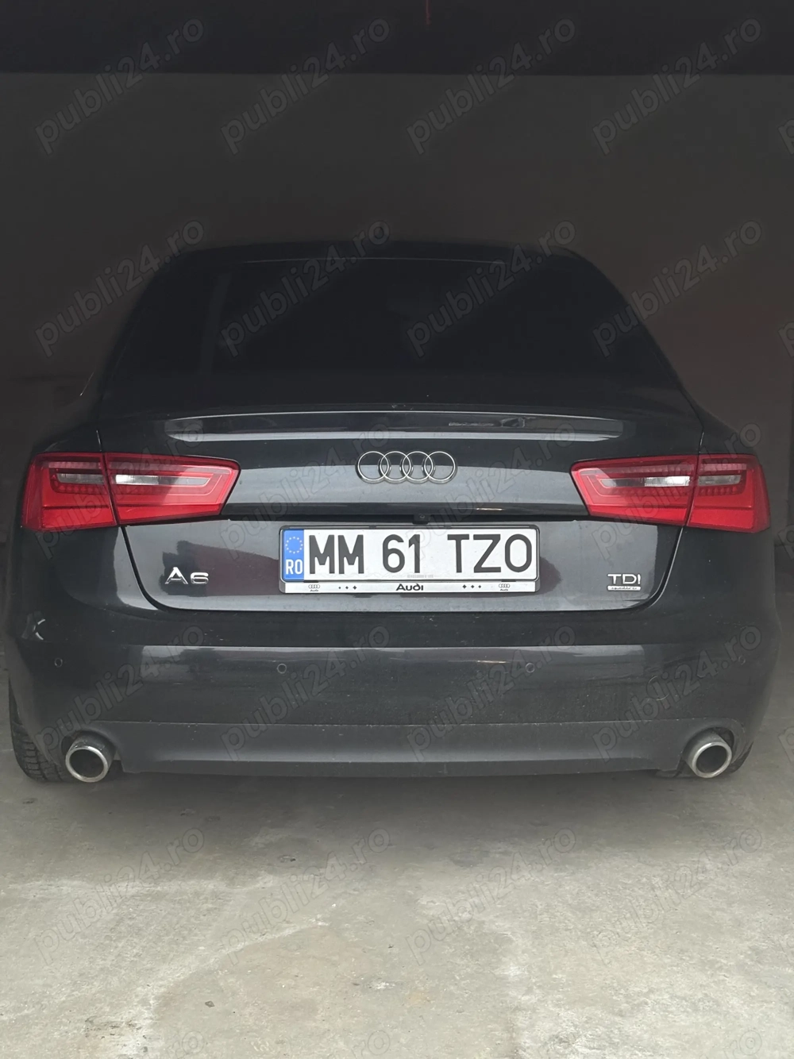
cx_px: 397
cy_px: 530
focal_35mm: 52
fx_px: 1591
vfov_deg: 36.8
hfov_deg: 28.0
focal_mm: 5.96
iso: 160
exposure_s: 1/40
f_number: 1.6
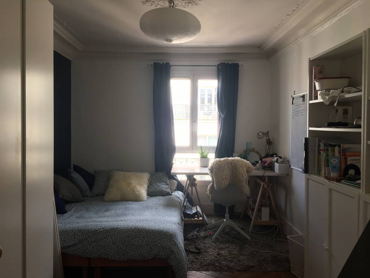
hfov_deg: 61.7
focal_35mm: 29
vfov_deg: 48.2
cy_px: 139
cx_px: 185
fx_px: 310
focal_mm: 4.15
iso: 32
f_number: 2.2
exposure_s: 1/50
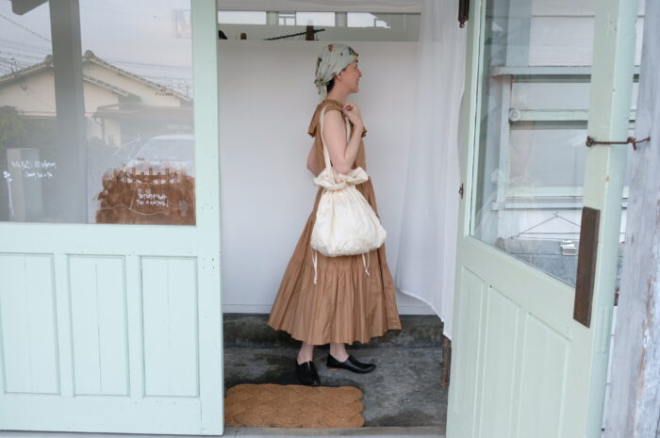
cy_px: 219
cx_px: 330
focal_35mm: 29
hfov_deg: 63.7
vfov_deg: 44.9
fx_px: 531
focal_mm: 19.6
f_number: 3.6
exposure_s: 1/100
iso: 800
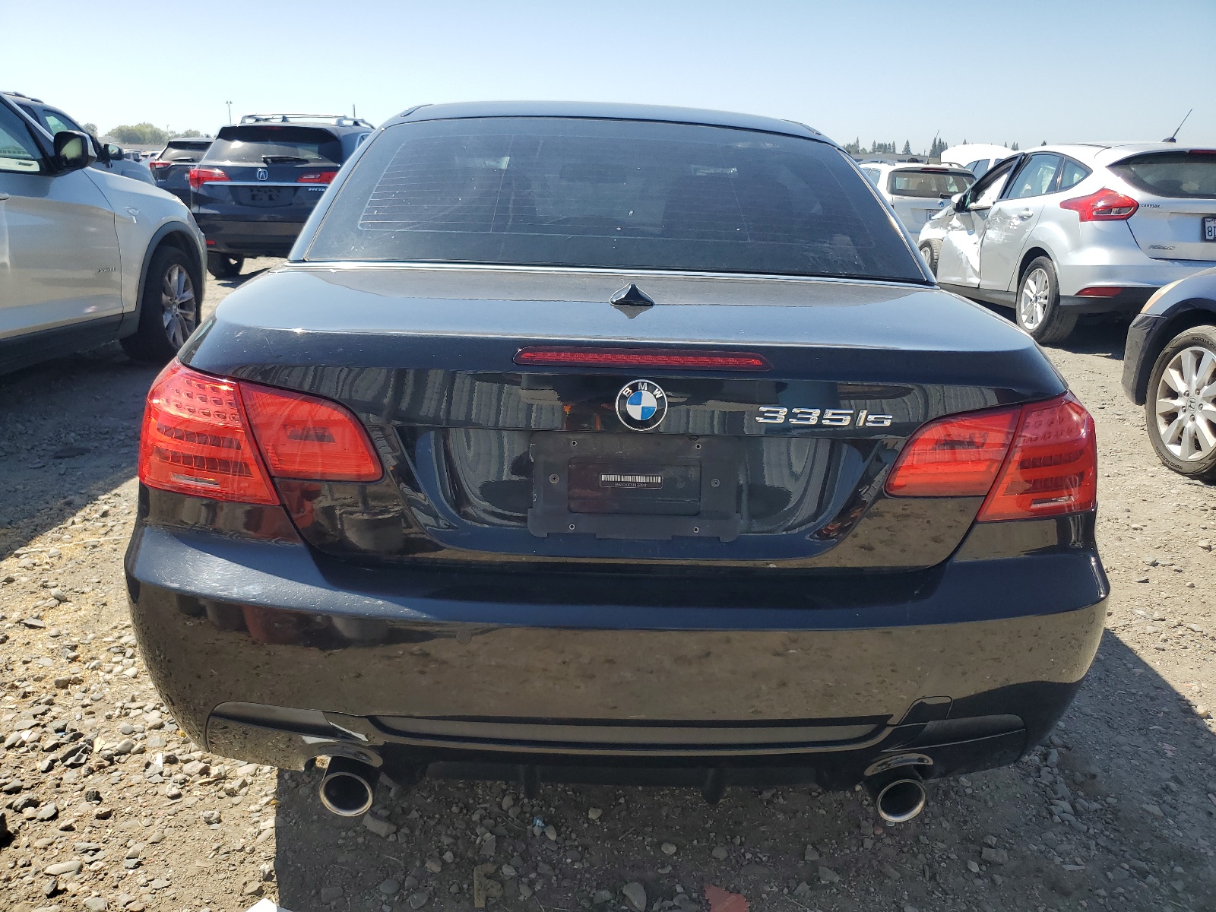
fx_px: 913
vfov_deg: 53.1
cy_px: 456
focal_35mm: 26
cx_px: 608
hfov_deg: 67.3
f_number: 1.5
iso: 50
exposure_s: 1/2500
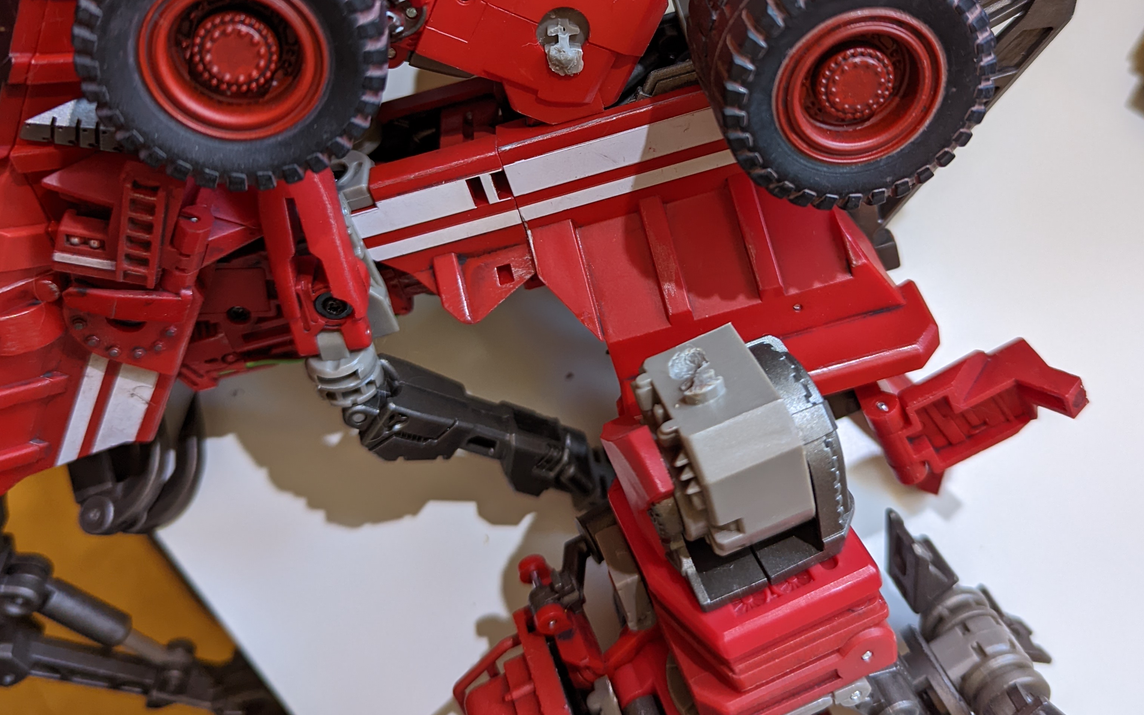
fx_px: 1060
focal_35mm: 34
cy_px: 199
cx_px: 571
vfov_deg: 36.6
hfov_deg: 56.7
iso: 316
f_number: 1.85
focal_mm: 6.81
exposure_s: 1/64.8
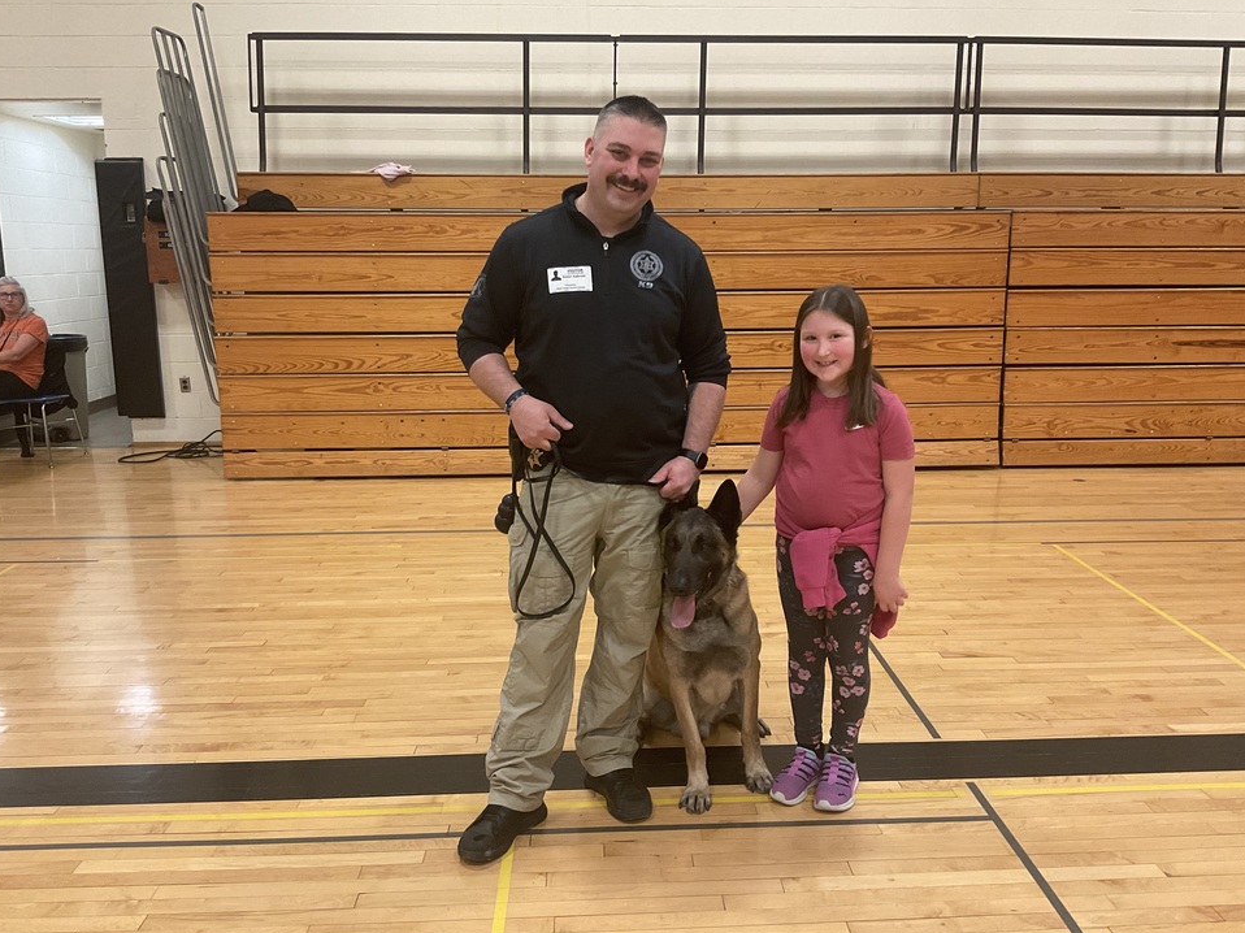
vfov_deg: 45.4
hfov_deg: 58.3
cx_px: 652
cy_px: 469
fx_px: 1115
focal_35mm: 31
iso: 125
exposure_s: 1/60
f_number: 1.8
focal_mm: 3
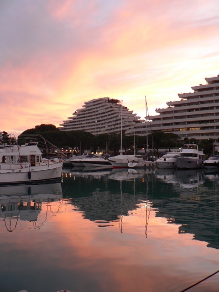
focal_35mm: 35
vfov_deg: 52.6
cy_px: 146
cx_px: 110
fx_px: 295
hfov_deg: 40.7
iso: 100
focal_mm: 6
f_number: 2.8
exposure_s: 1/30
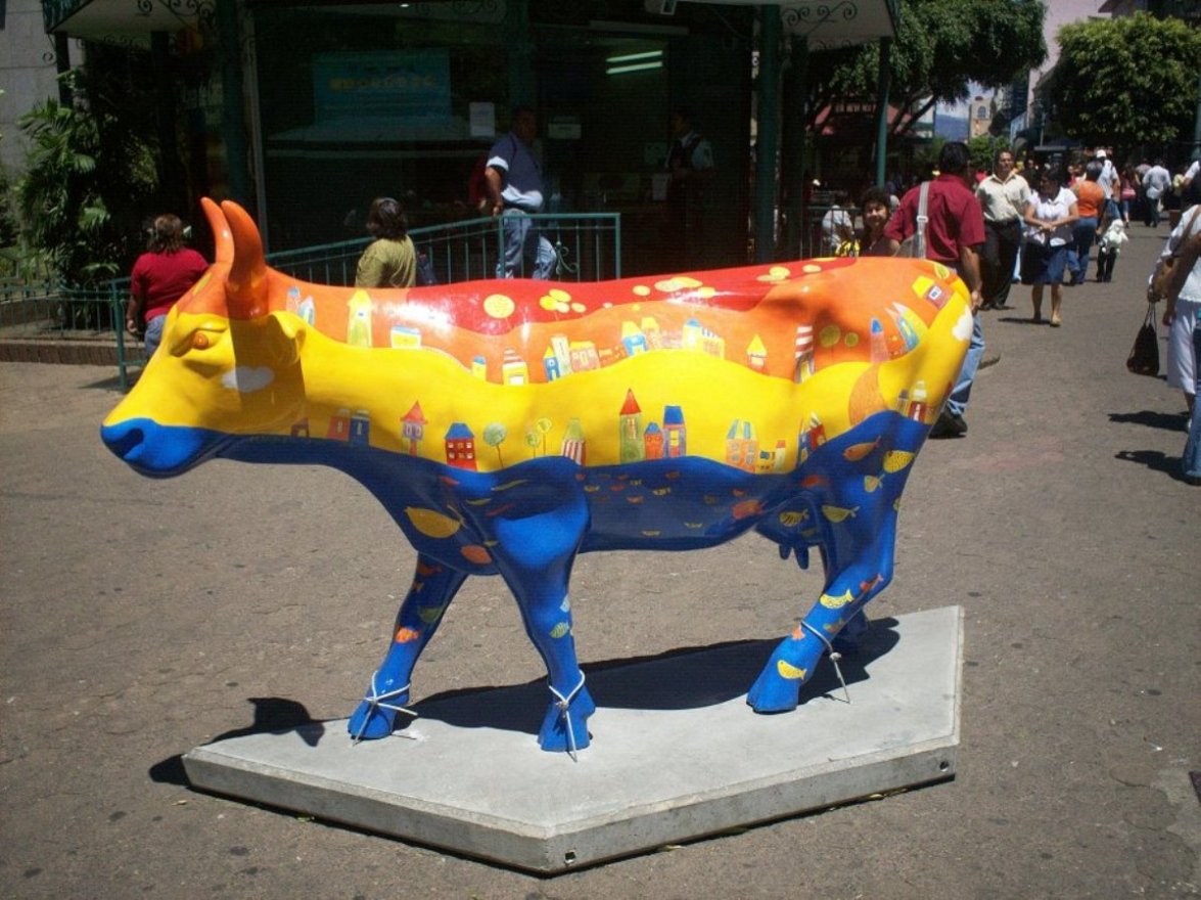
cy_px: 450
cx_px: 600
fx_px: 1248
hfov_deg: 51.4
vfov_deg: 39.6
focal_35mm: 36
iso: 100
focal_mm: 6
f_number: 4.5
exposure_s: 1/749
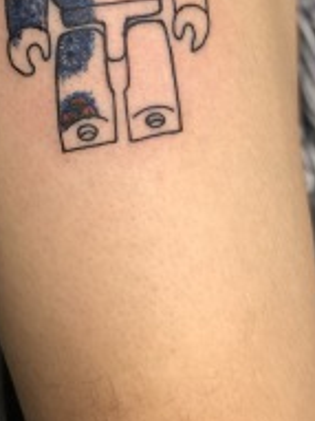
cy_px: -108
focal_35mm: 136
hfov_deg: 10.9
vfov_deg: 14.0
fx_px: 1652
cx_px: 65
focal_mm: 6
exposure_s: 1/60
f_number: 2.4
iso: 80
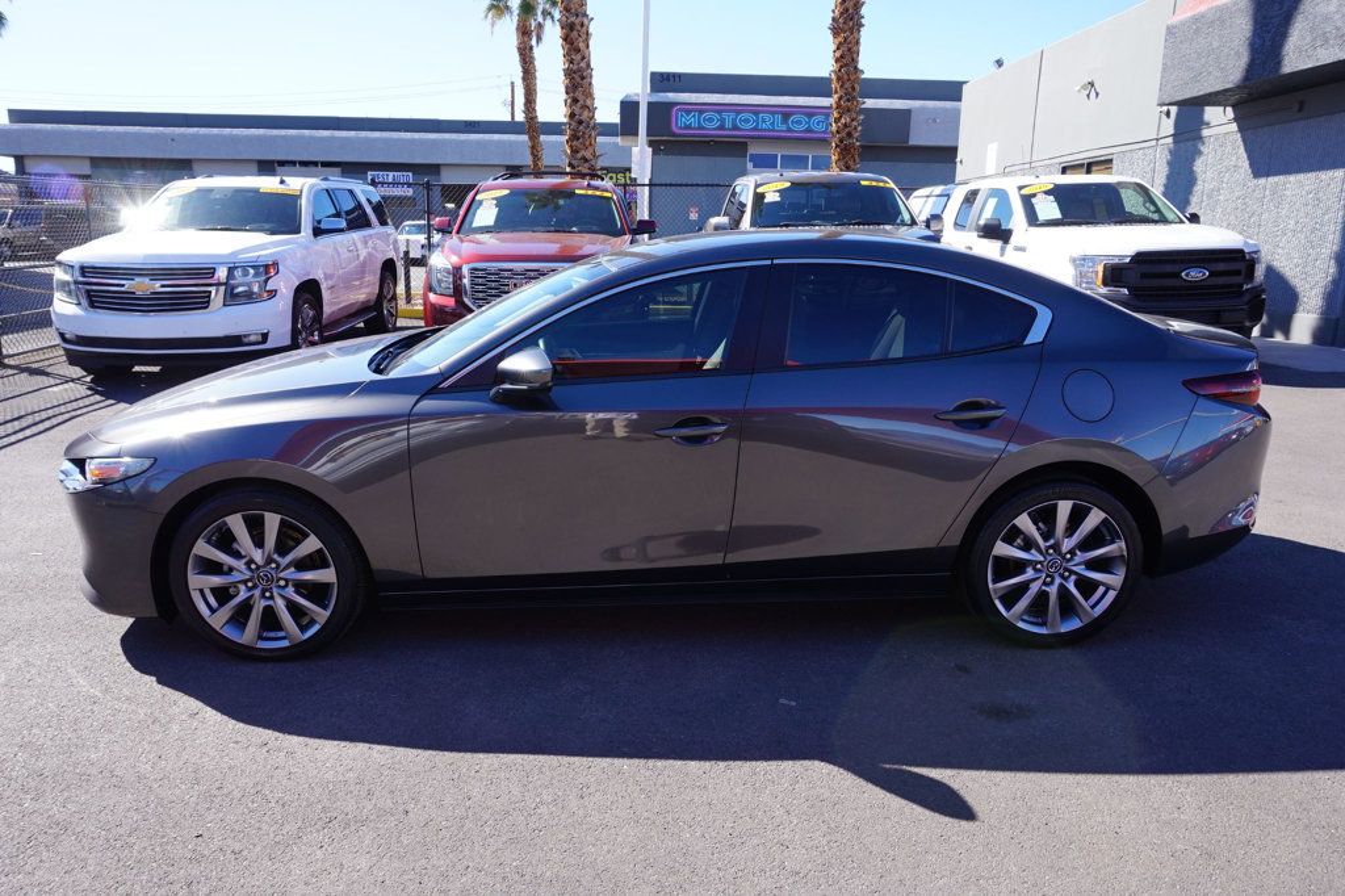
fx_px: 896
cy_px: 448
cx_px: 672
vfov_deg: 53.1
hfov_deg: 73.8
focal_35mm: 24
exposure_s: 1/80
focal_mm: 16
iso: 100
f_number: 8
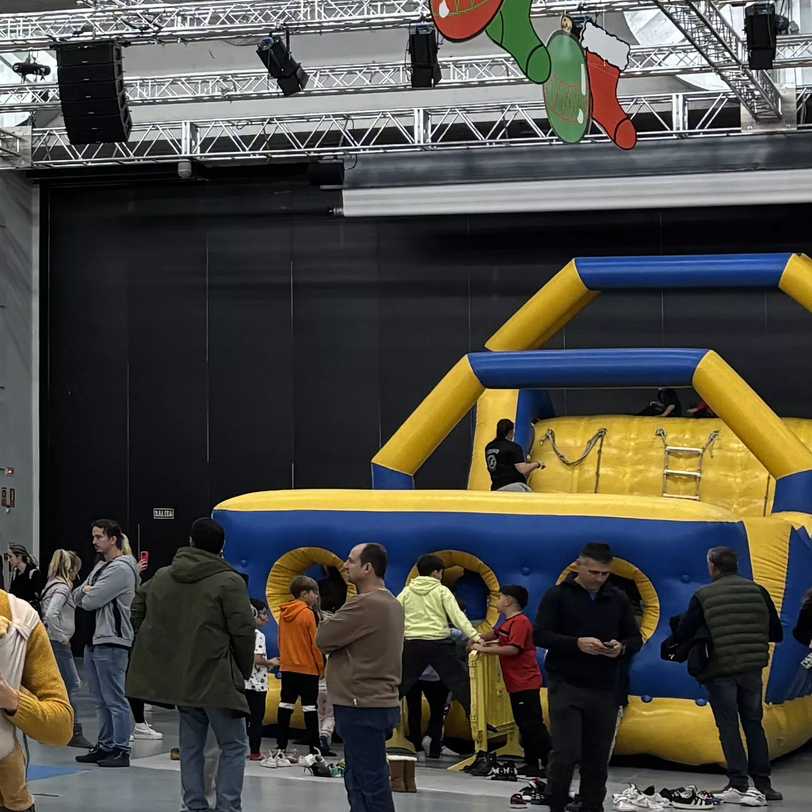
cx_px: -587
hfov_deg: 15.9
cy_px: 231
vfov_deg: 18.2
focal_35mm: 95
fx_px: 2521
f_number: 1.6
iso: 125
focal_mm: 5.96
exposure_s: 1/50
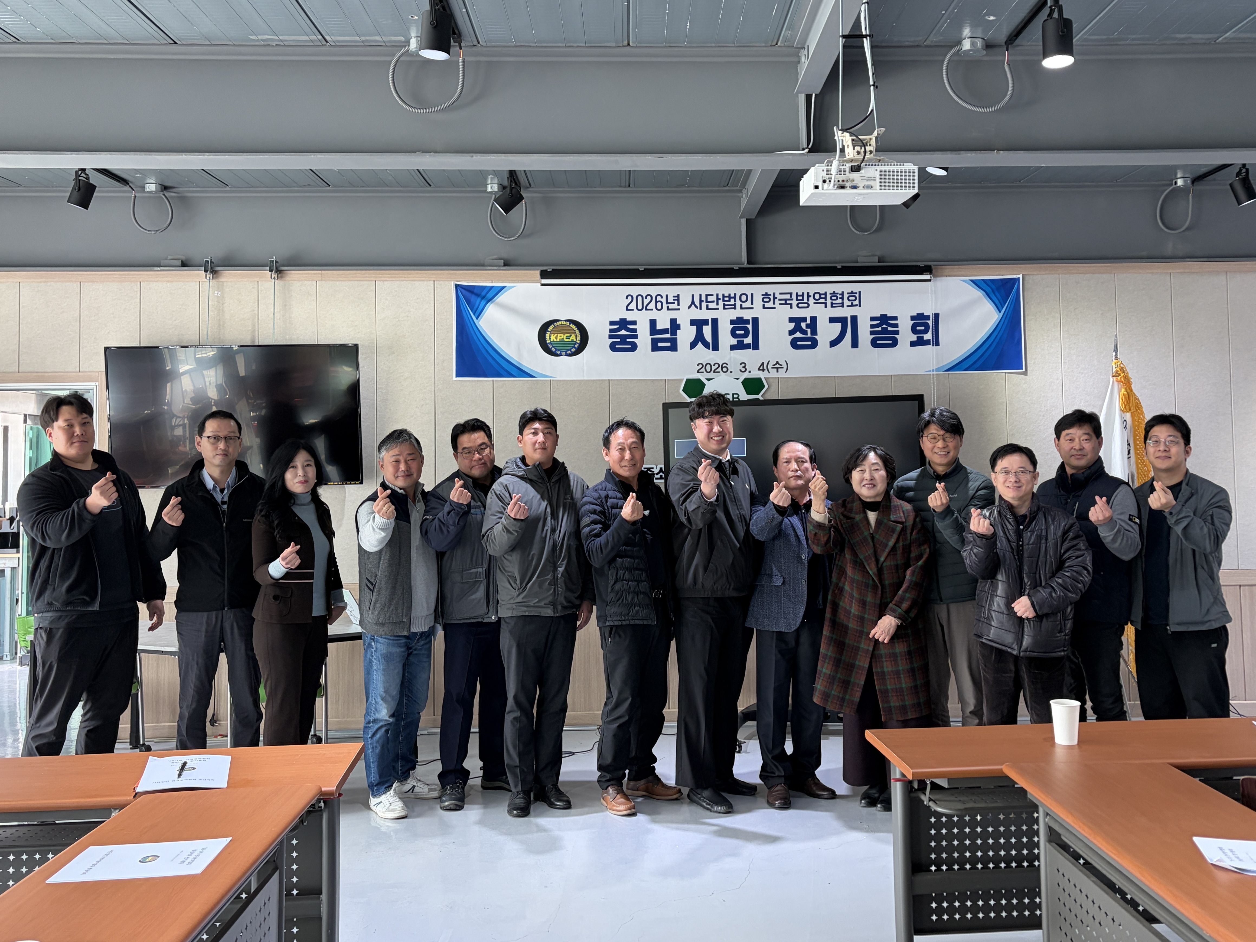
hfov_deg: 67.3
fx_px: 943
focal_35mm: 26
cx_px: 628
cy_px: 471
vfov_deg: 53.1
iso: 160
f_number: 1.6
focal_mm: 5.96
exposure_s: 1/60
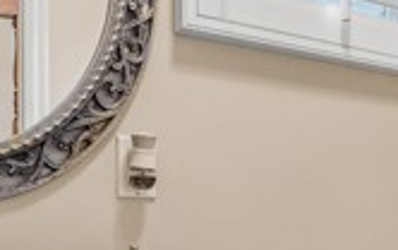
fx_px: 640
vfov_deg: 21.4
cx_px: 379
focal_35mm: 59
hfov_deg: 32.3
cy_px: 237
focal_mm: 10
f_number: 8
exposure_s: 1/4
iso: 400
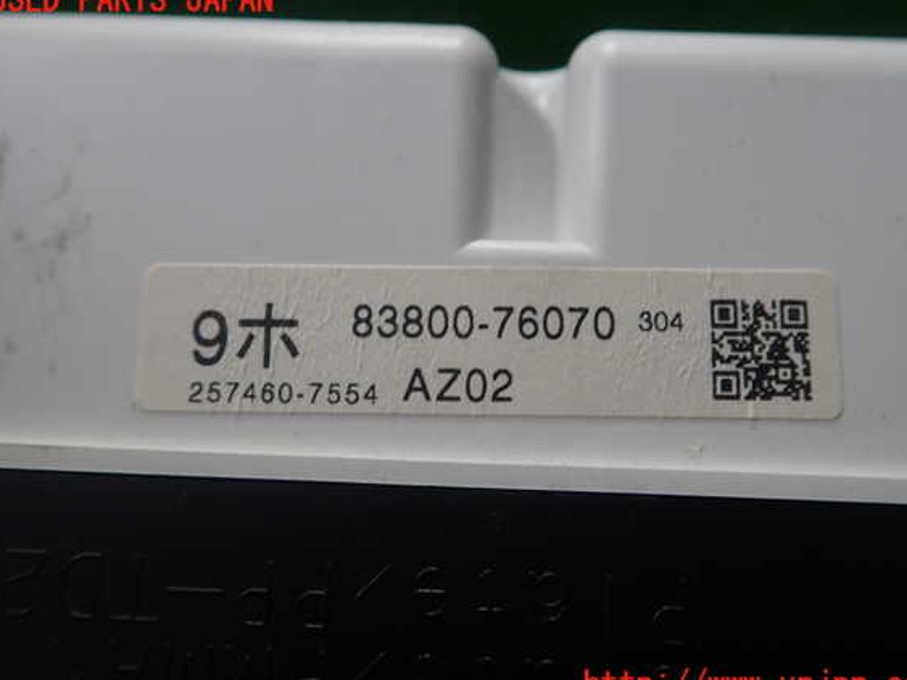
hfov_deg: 56.8
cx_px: 464
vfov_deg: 44.1
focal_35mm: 32
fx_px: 838
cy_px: 343
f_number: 2.3
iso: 100
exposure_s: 1/125
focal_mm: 5.5
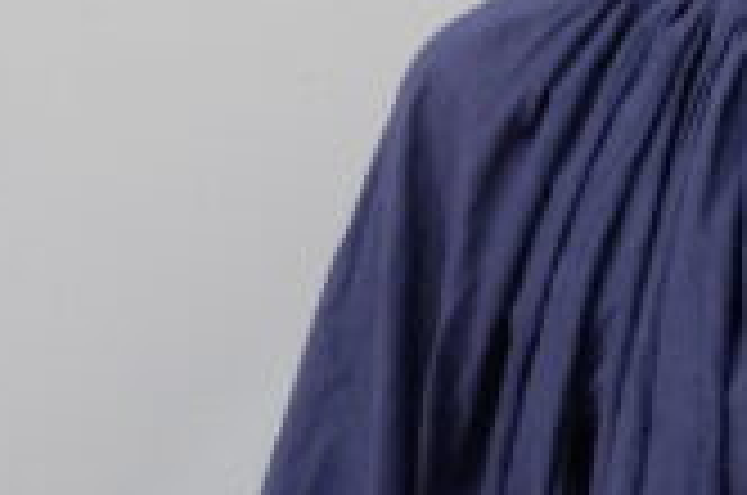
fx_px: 2879
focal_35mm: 139
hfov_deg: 14.0
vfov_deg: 9.4
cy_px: 862
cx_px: 1044
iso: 2500
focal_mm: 22.3
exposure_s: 1/100
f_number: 3.6
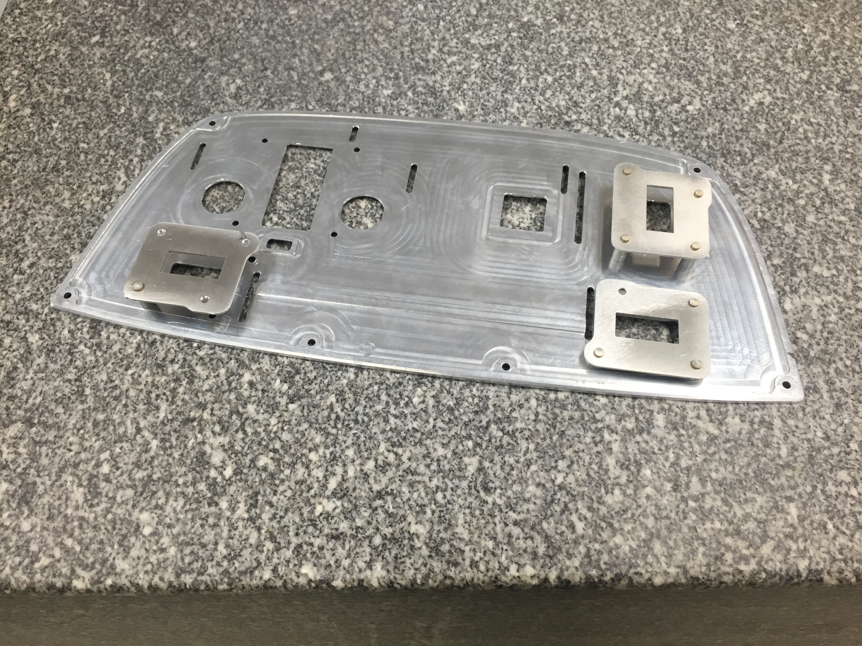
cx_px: 431
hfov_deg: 61.7
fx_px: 722
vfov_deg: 48.2
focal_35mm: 29
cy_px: 323
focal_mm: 4.15
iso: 40
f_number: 2.2
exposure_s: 1/40
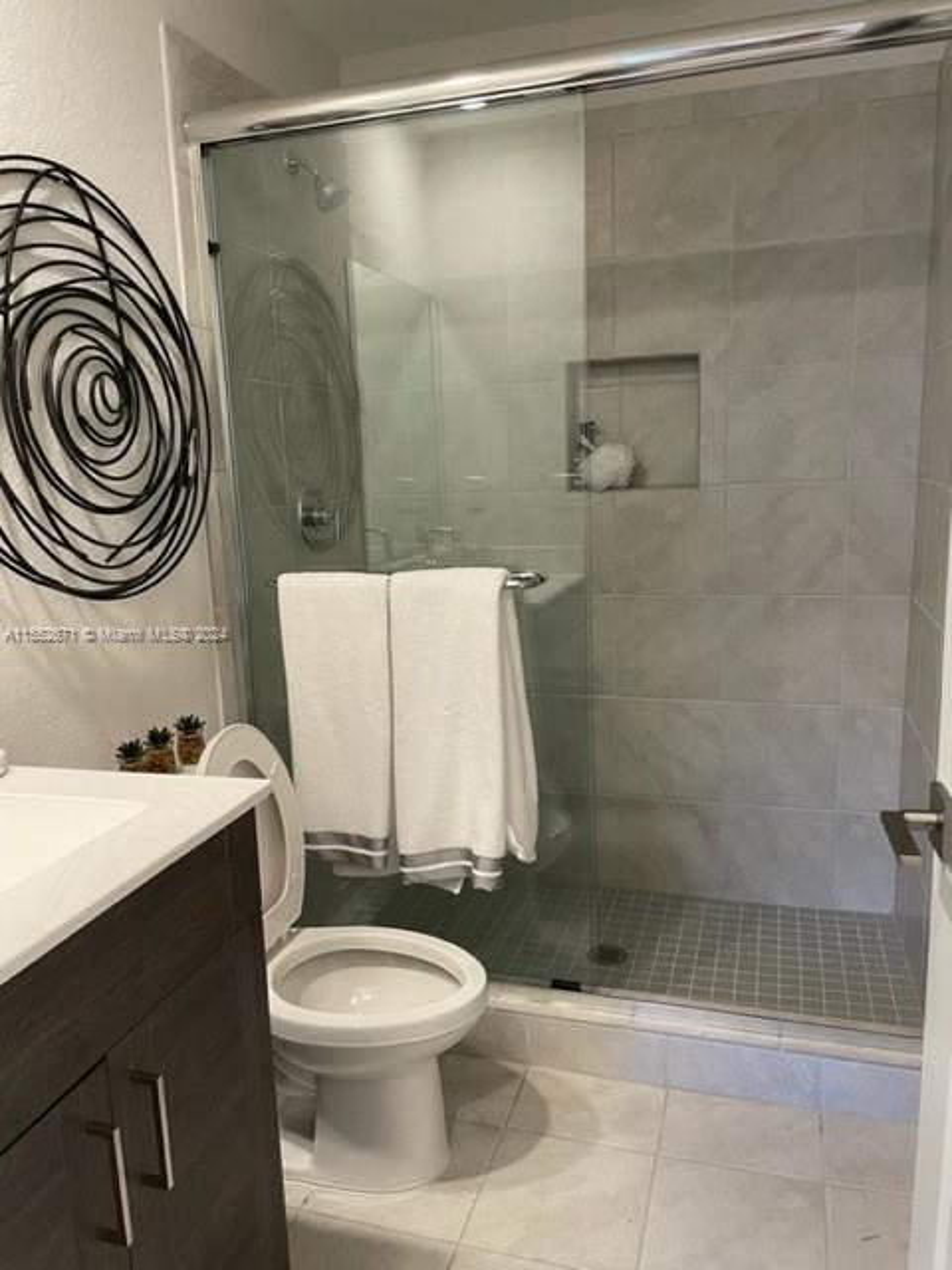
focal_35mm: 26
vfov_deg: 67.3
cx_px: 476
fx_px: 953
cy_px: 635
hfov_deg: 53.1
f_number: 1.6
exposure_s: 1/60
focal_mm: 4.2
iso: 125
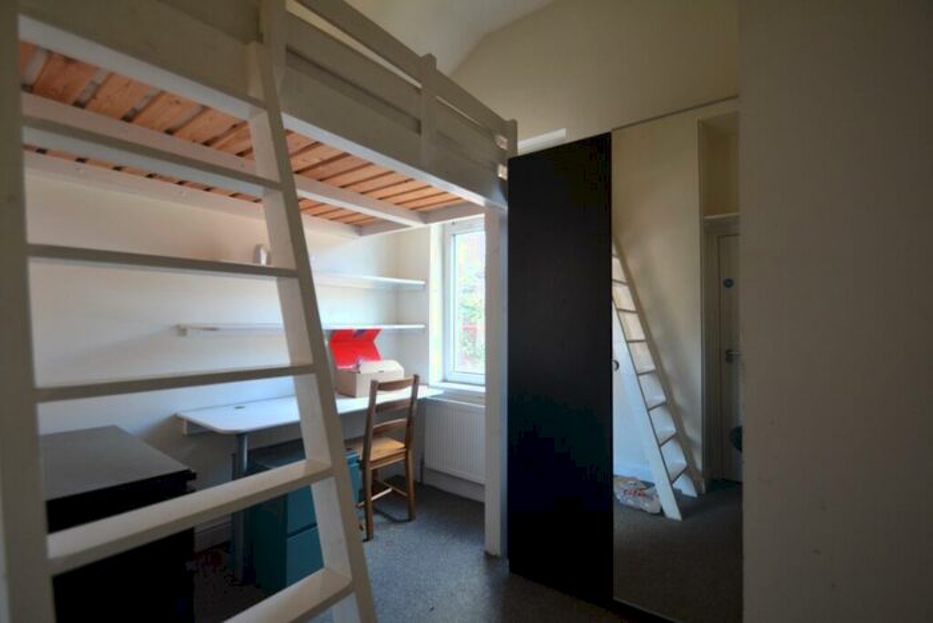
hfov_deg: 100.4
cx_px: 466
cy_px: 312
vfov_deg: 77.4
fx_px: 389
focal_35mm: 15
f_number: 3.5
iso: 450
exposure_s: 1/60
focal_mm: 10
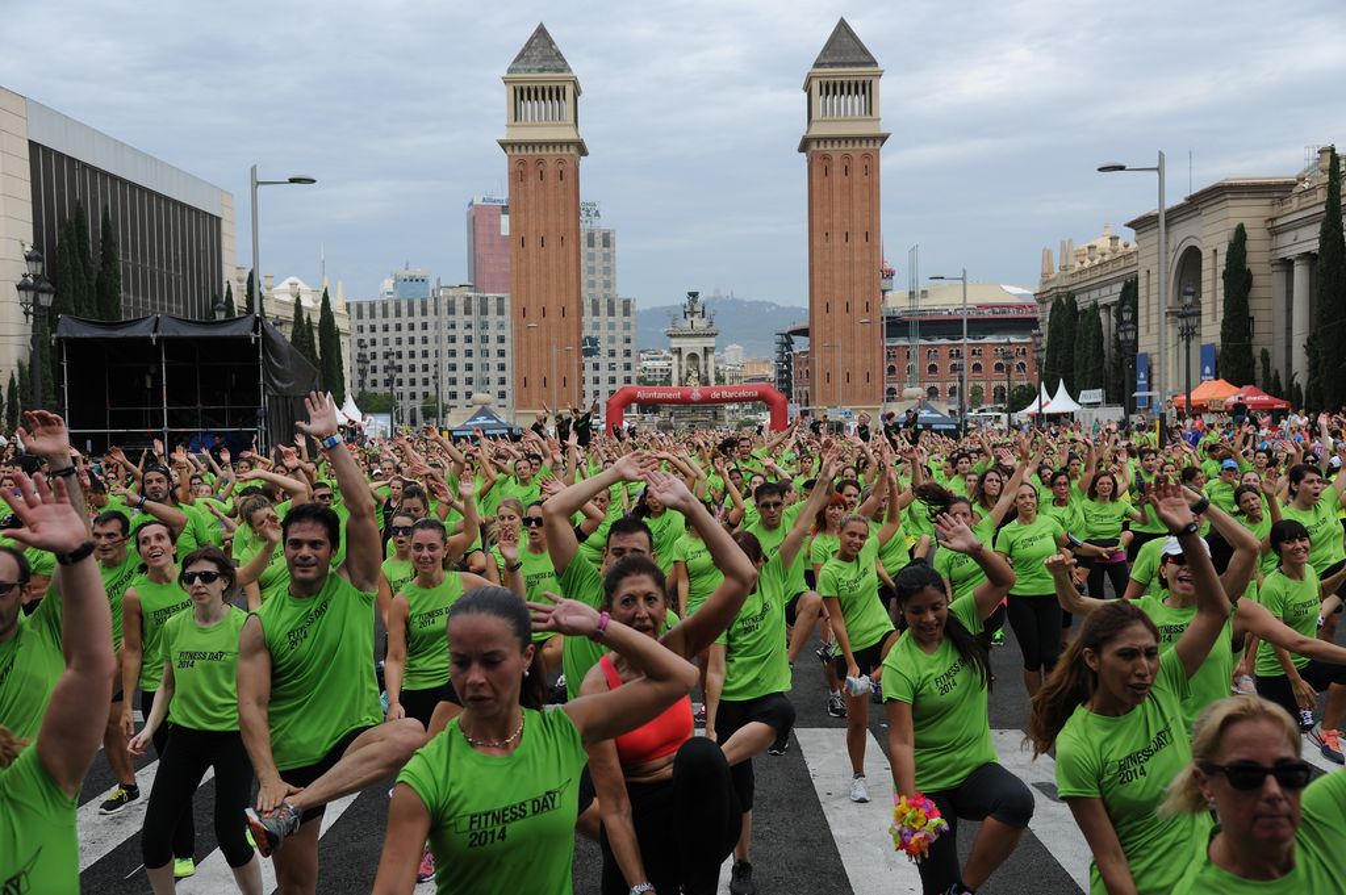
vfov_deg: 35.0
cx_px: 673
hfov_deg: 50.7
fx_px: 1420
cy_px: 448
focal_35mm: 38
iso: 200
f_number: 5
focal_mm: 38
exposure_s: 1/640
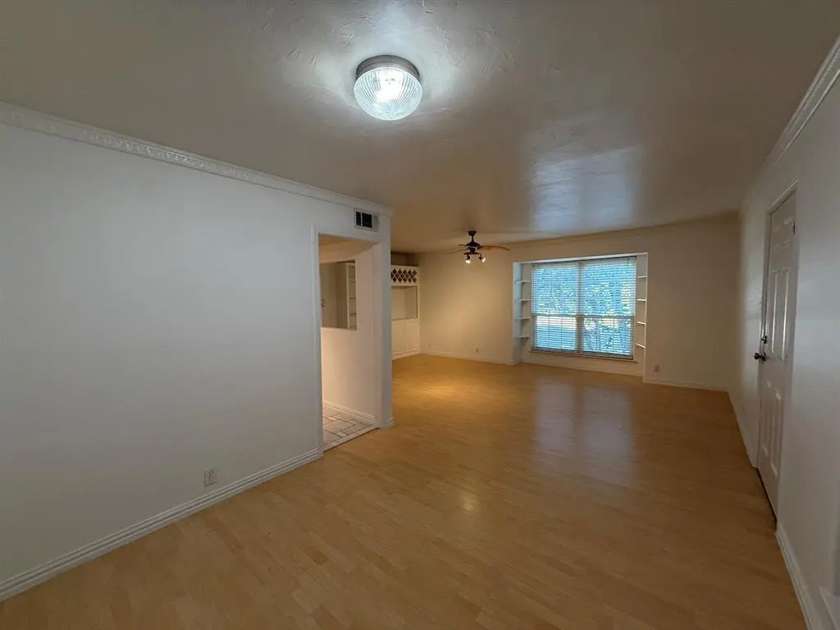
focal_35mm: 14
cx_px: 420
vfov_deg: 85.7
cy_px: 315
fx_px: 340
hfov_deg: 102.1
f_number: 2.2
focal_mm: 2.22
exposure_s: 1/120
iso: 400
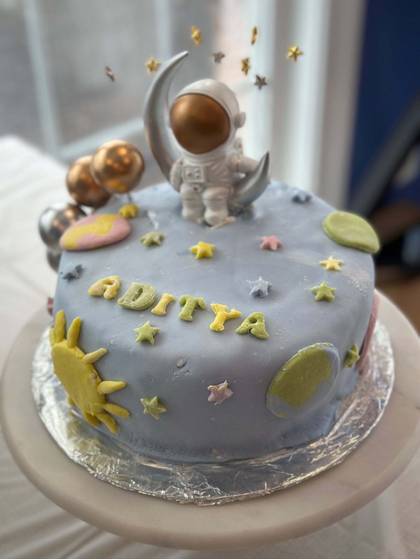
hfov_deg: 30.3
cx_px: 210
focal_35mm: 48
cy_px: 280
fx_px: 777
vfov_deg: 39.7
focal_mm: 6.86
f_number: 1.78
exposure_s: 1/287
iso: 80
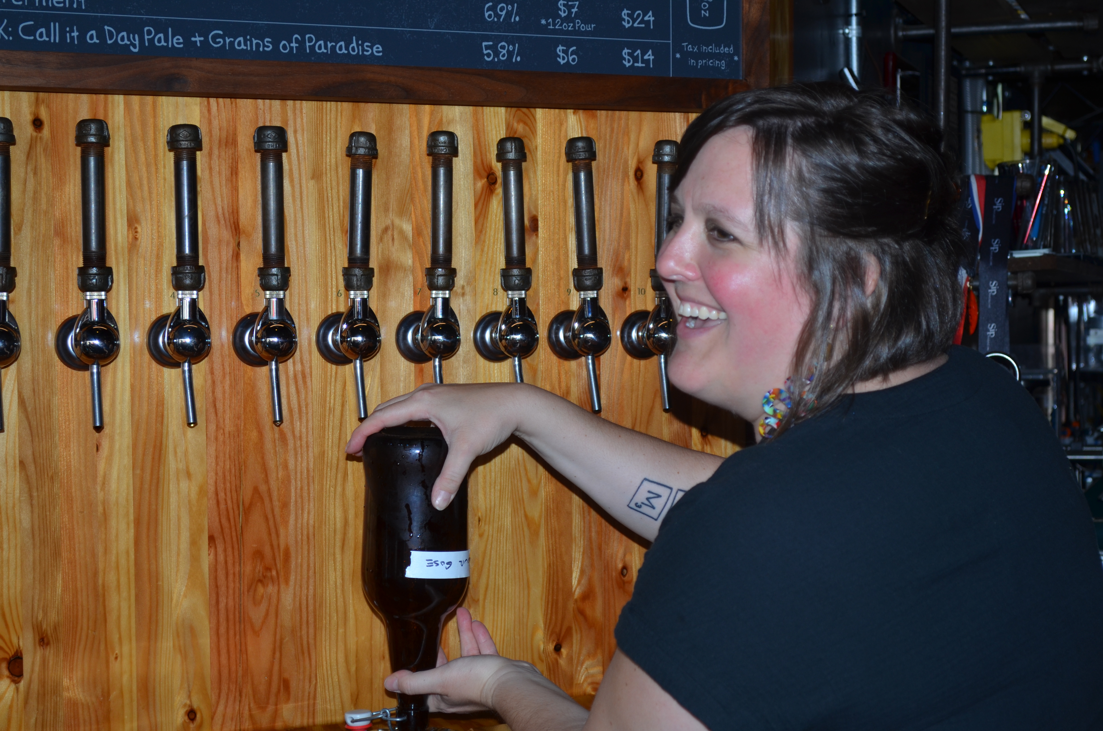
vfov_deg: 20.1
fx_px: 2064
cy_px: 366
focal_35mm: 68
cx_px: 552
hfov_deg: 29.9
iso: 200
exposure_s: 1/125
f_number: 5.6
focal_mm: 45
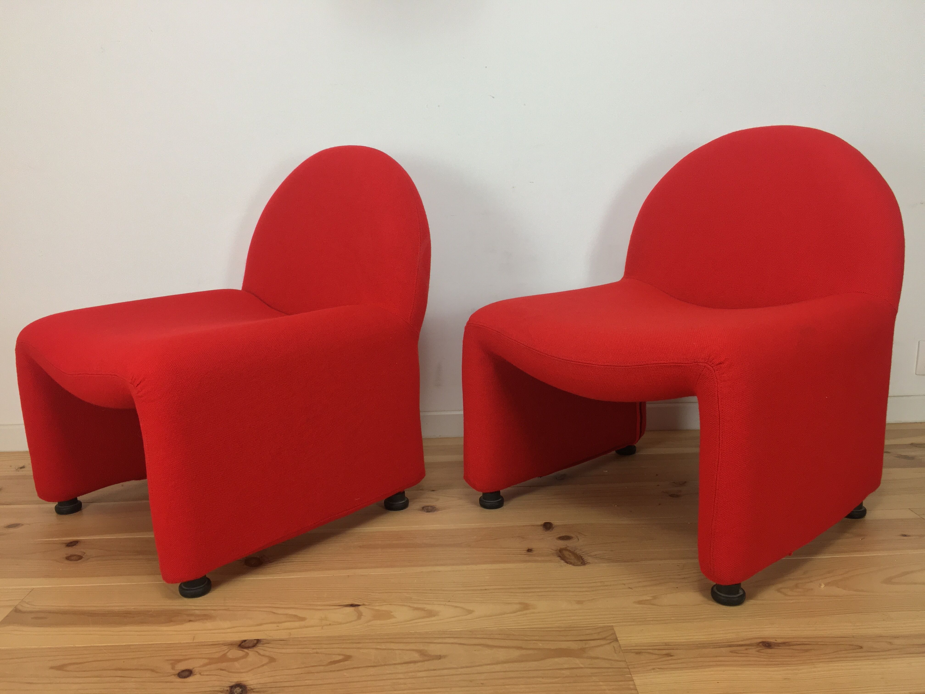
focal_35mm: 29
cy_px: 347
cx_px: 462
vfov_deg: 48.2
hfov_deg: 61.7
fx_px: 775
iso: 50
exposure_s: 1/33
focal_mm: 4.15
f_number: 2.2
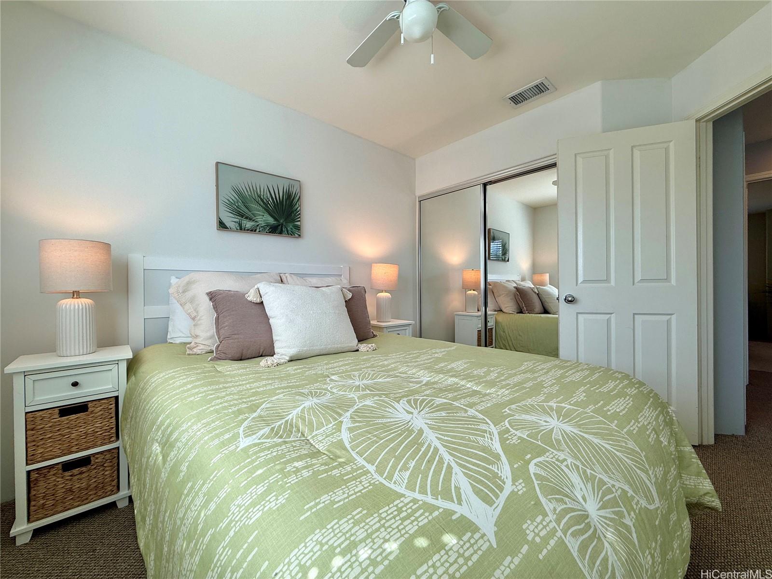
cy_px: 290
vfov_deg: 85.7
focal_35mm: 14
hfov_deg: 102.1
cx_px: 386
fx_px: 312
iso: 50
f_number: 2.2
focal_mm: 2.22
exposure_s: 1/159
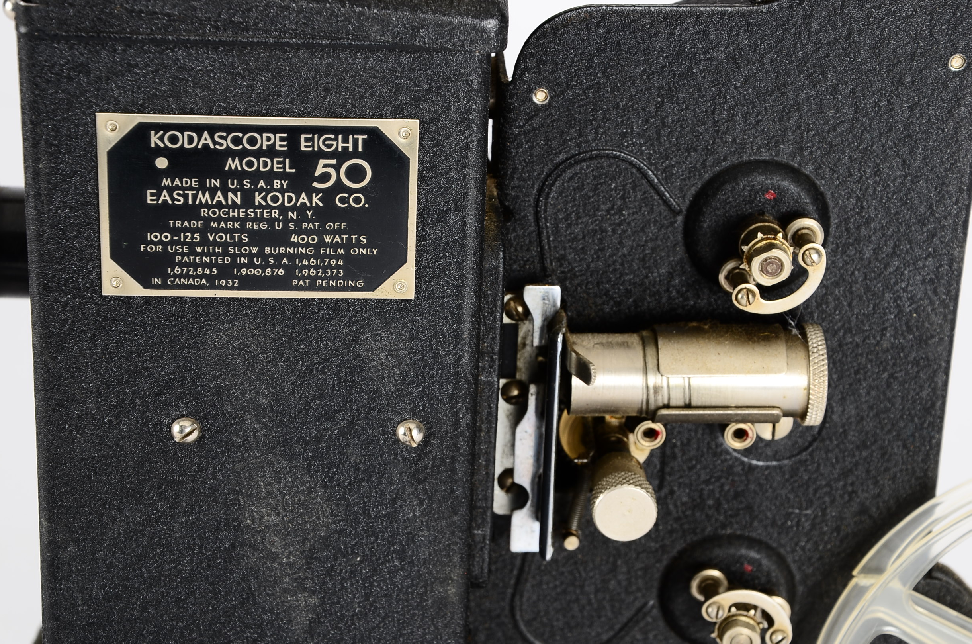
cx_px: 486
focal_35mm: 106
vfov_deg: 12.9
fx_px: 2856
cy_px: 321
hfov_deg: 19.3
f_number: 10
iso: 100
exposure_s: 1/100
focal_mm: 70
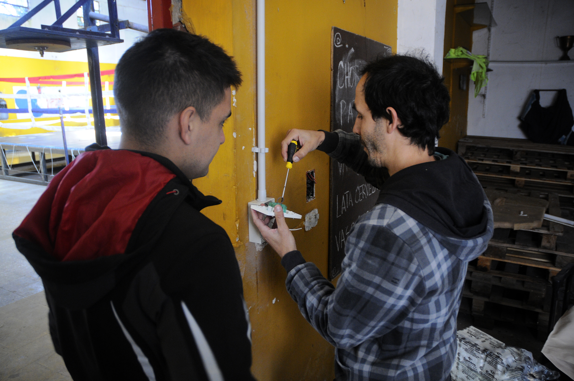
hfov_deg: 67.4
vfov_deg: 47.8
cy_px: 190
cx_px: 287
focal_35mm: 27
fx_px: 430
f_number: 3.5
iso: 800
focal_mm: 18
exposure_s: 1/20
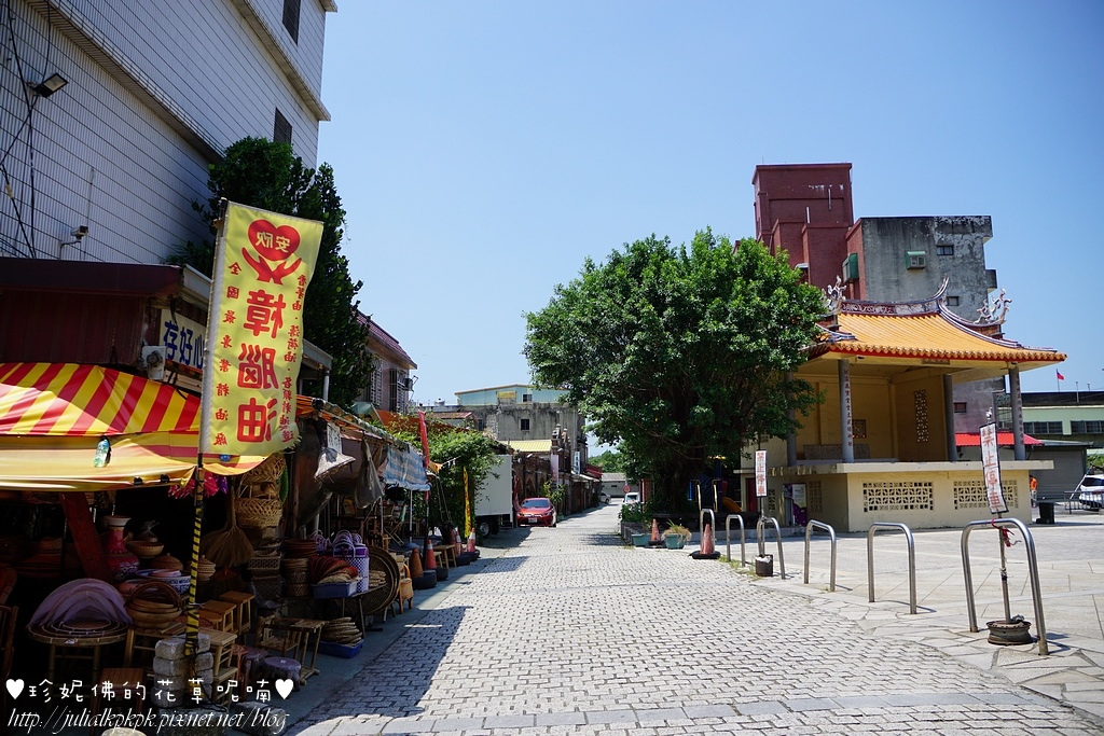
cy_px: 368
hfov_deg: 67.4
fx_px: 828
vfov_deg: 47.9
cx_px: 552
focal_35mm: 27
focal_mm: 18
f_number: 4
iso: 100
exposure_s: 1/800
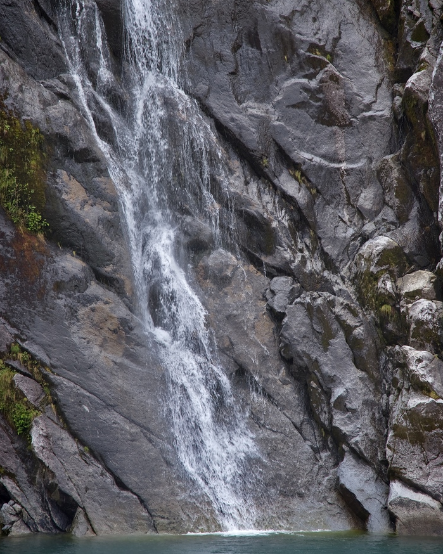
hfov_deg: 9.4
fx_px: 2705
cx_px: 219
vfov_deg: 11.7
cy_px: 247
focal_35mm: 165
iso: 125
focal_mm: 120
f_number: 4
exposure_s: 1/250
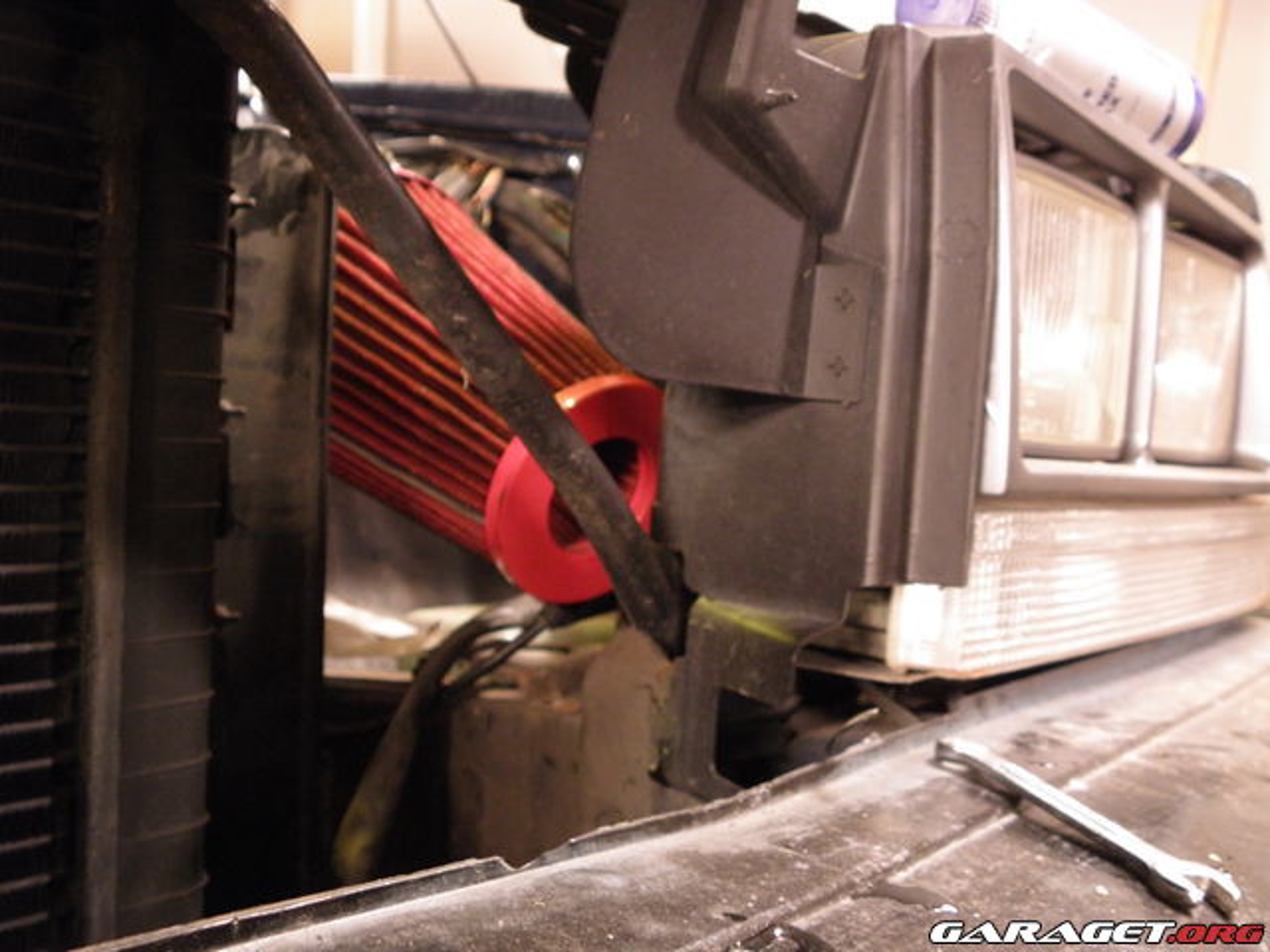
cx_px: 635
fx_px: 1394
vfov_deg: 37.7
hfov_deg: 49.0
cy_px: 476
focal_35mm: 38
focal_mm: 6.85
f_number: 3.2
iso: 400
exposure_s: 1/2
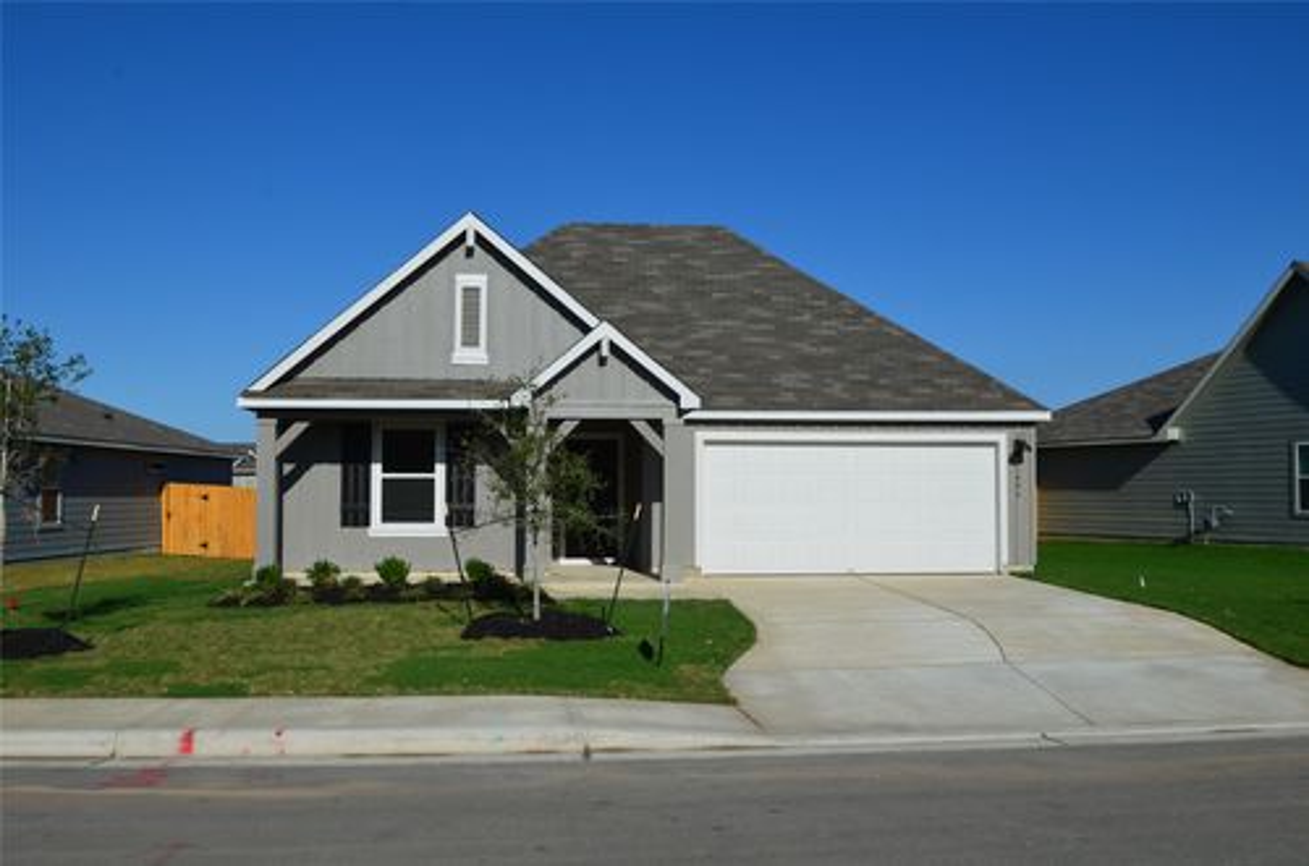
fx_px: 1306
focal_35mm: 36
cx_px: 654
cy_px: 433
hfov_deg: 53.2
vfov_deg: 36.7
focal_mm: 24
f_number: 11
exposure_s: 1/500
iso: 200
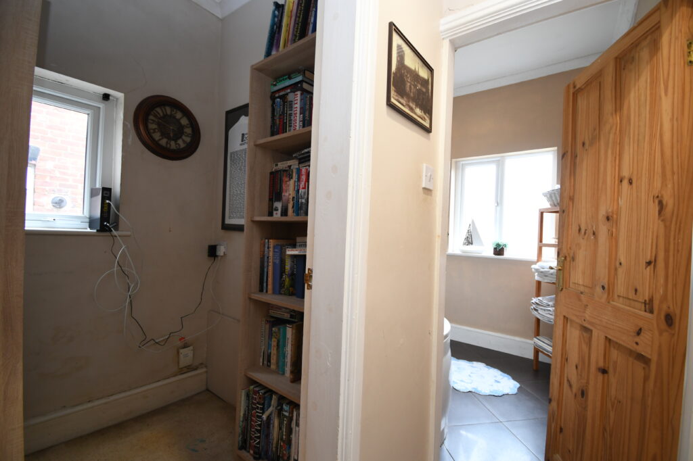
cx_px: 346
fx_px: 289
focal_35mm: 15
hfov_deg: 100.4
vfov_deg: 77.3
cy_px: 230
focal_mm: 10
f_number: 4.5
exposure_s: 1/6
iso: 560
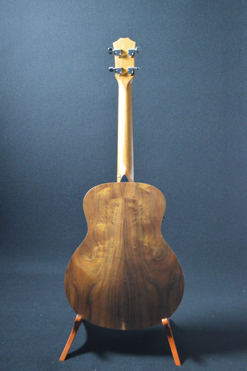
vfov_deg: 49.6
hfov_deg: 34.1
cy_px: 186
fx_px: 402
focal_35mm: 39
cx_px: 124
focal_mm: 26
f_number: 4.2
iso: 3200
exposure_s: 1/15
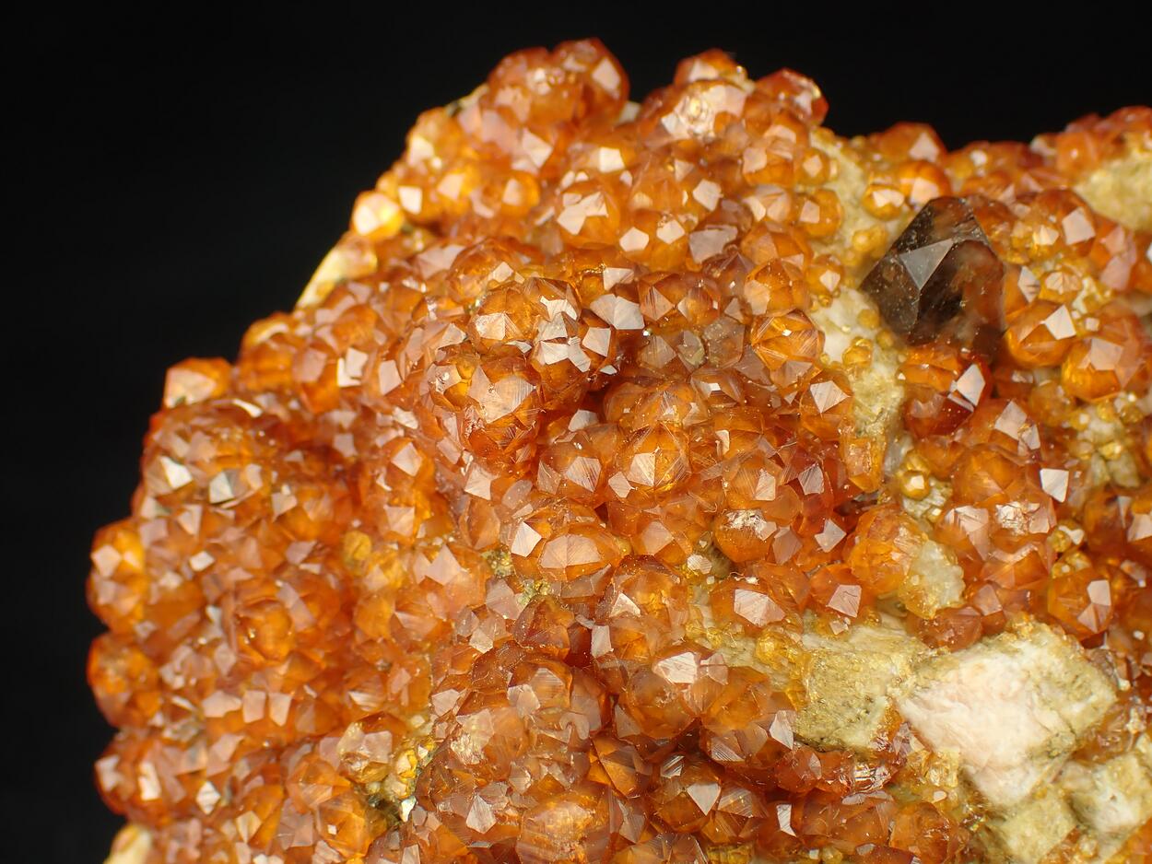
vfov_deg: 18.0
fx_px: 2729
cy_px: 432
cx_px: 576
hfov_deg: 23.8
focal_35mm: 82
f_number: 4.3
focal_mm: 14.62
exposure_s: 1/20
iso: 100
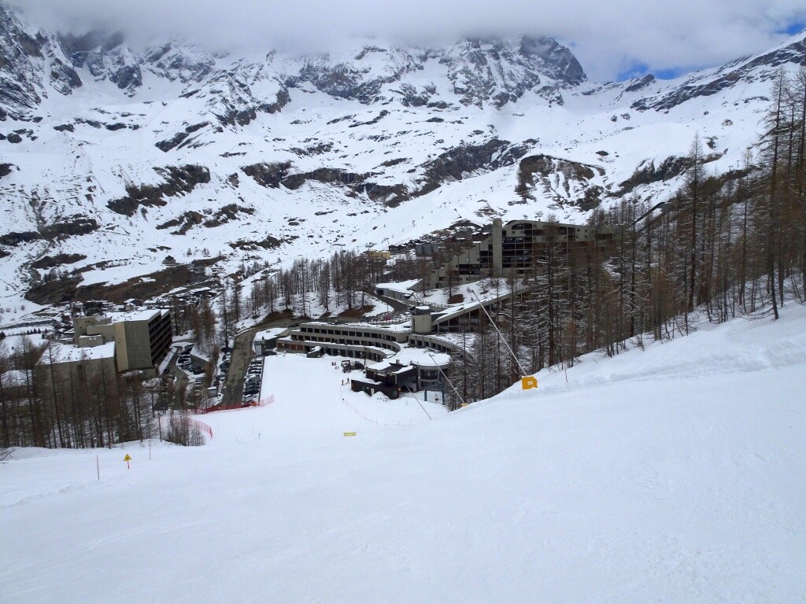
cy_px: 302
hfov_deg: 71.6
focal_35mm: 24
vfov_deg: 56.8
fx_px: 559
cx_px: 403
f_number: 5
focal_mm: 4.1
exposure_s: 1/2000
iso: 80
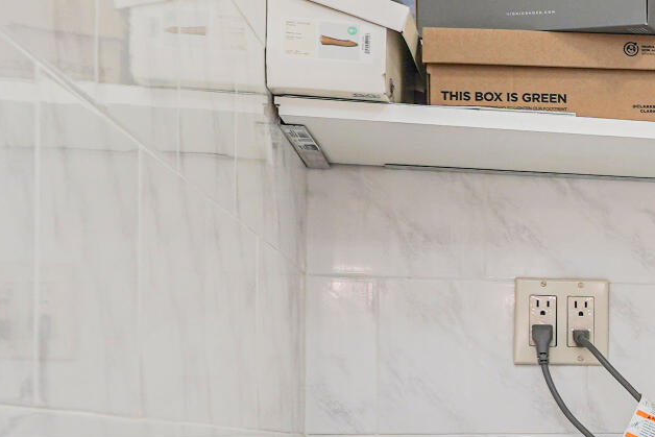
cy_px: 392
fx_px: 1565
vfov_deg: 15.7
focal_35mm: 86
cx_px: 1144
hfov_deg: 18.8
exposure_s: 1/60
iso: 100
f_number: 5.6
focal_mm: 18
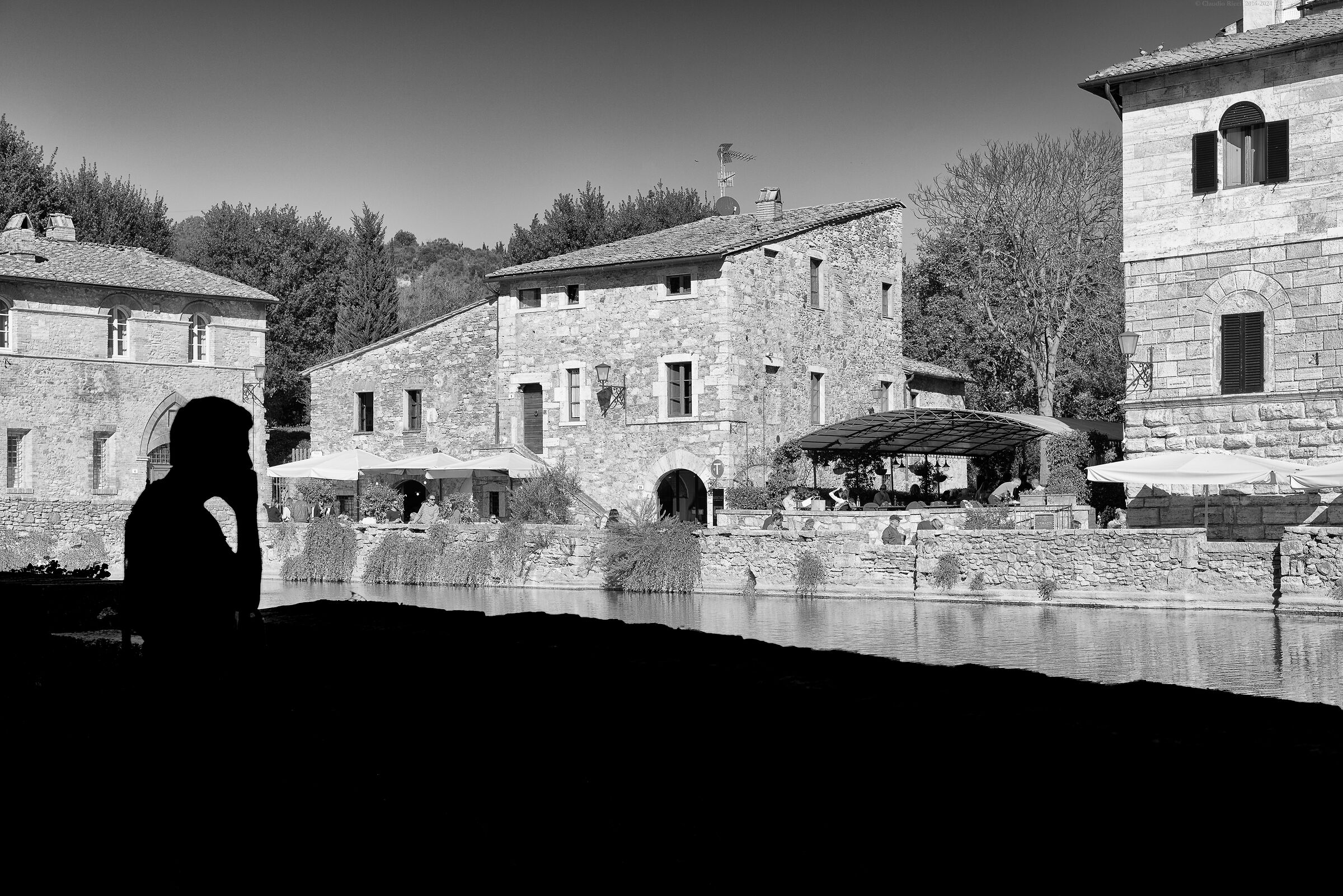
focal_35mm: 50
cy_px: 448
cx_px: 672
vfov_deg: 27.0
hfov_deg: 39.6
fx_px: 1866
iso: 100
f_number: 5.6
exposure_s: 1/500
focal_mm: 50
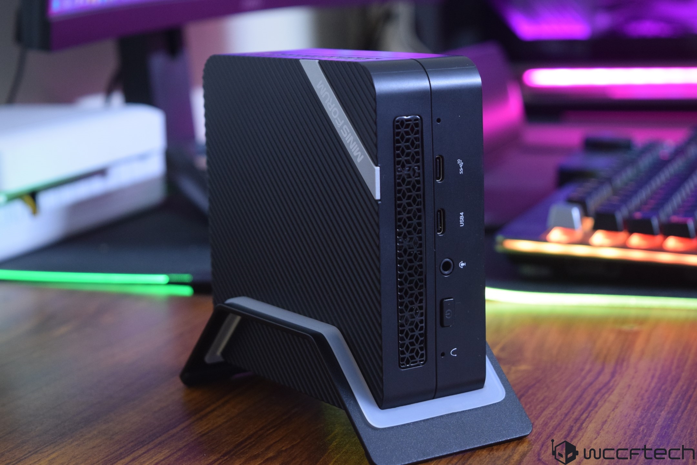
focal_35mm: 78
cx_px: 348
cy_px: 232
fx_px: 1510
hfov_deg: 26.0
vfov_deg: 17.5
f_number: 5.6
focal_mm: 52
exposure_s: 1/10
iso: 1600
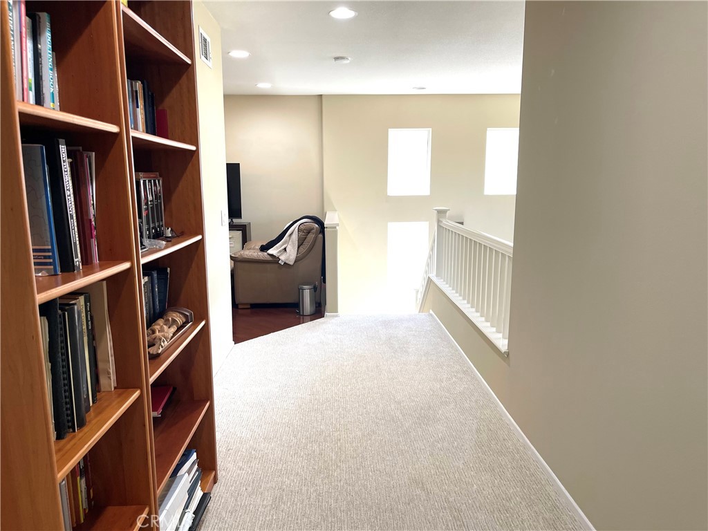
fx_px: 511
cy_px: 266
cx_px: 354
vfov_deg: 54.9
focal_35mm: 25
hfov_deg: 69.4
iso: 80
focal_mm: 5.1
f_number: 1.6
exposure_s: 1/60
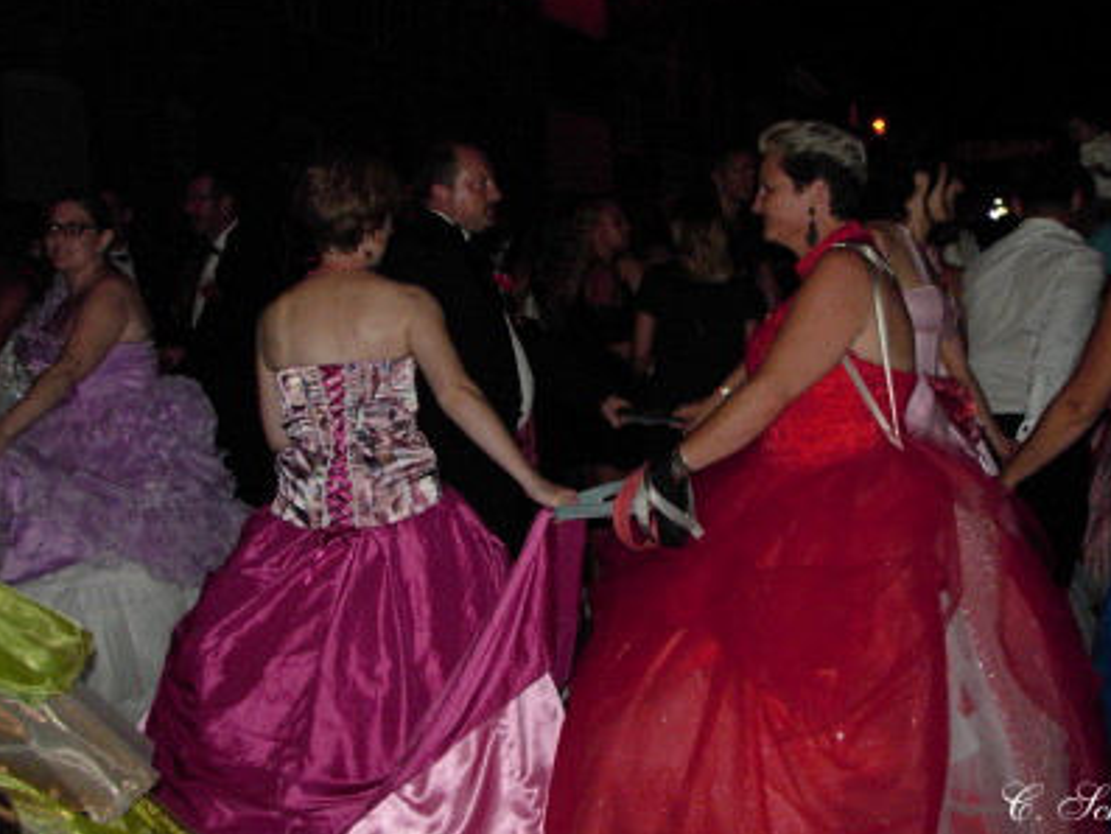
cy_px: 353
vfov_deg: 28.0
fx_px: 1669
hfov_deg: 36.8
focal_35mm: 52
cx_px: 576
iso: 200
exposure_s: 1/51
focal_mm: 6.6
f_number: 2.8
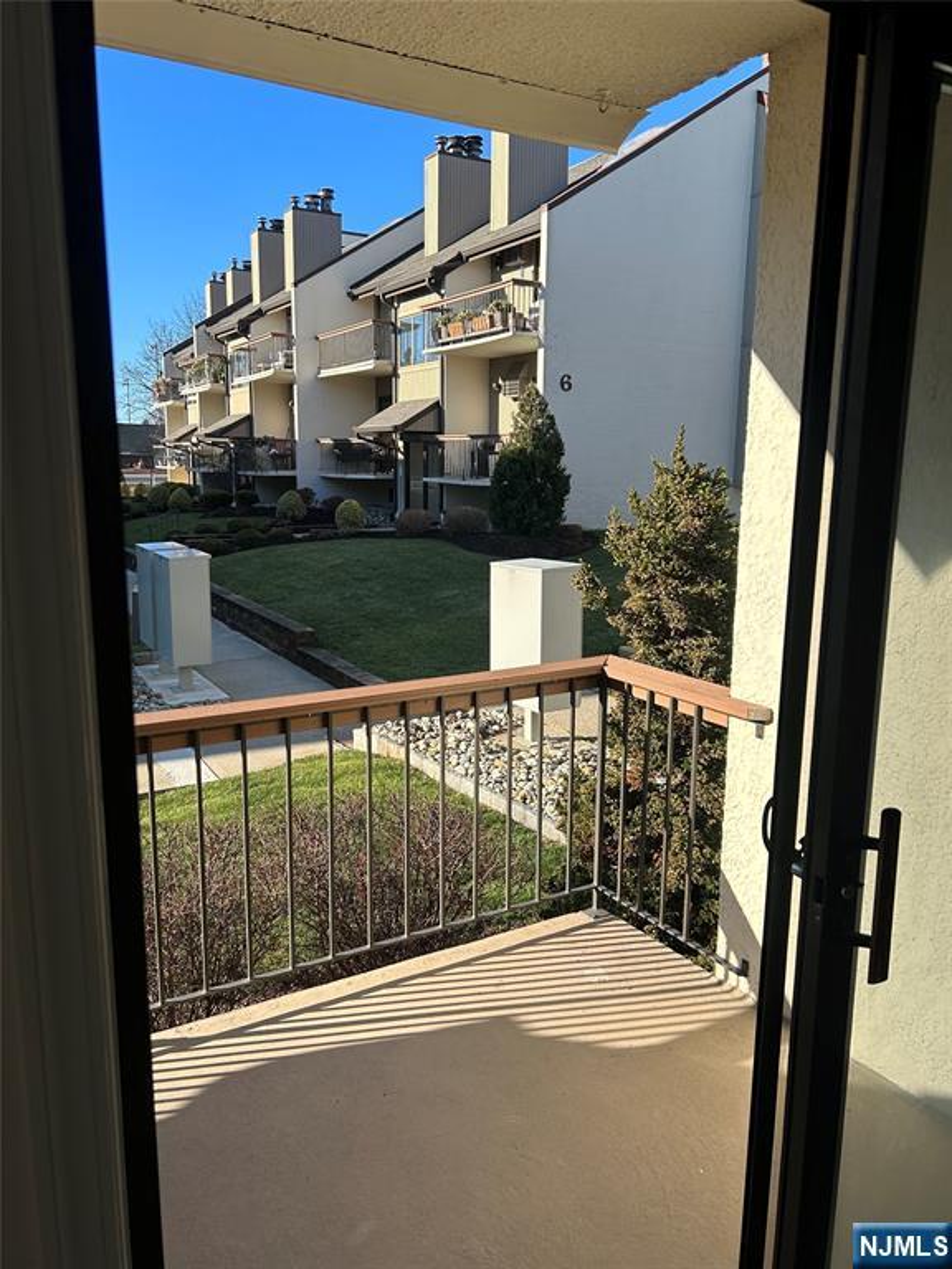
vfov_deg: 67.3
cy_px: 634
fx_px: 953
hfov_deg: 53.1
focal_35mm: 26
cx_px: 476
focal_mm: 5.7
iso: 50
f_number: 1.5
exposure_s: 1/1751
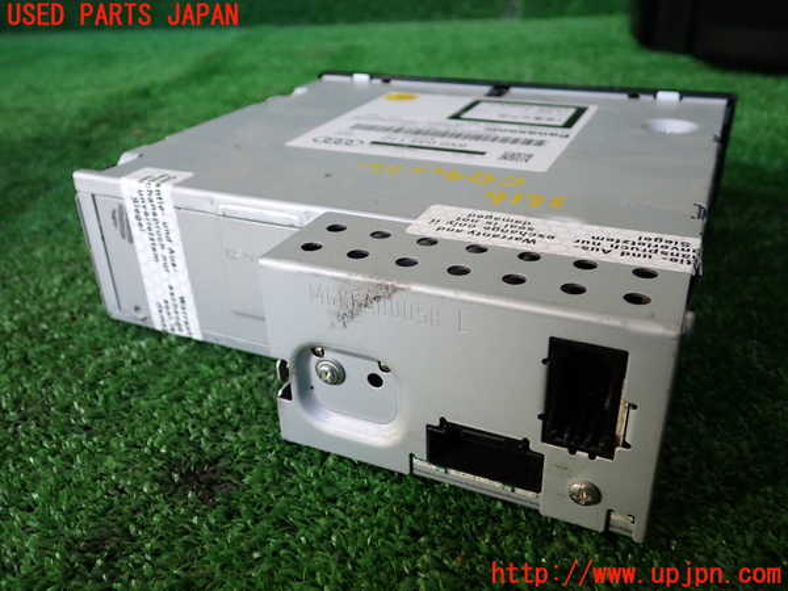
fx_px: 683
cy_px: 296
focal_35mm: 30
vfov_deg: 46.8
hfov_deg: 60.0
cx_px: 394
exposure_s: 1/125
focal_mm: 5.4
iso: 200
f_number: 2.3
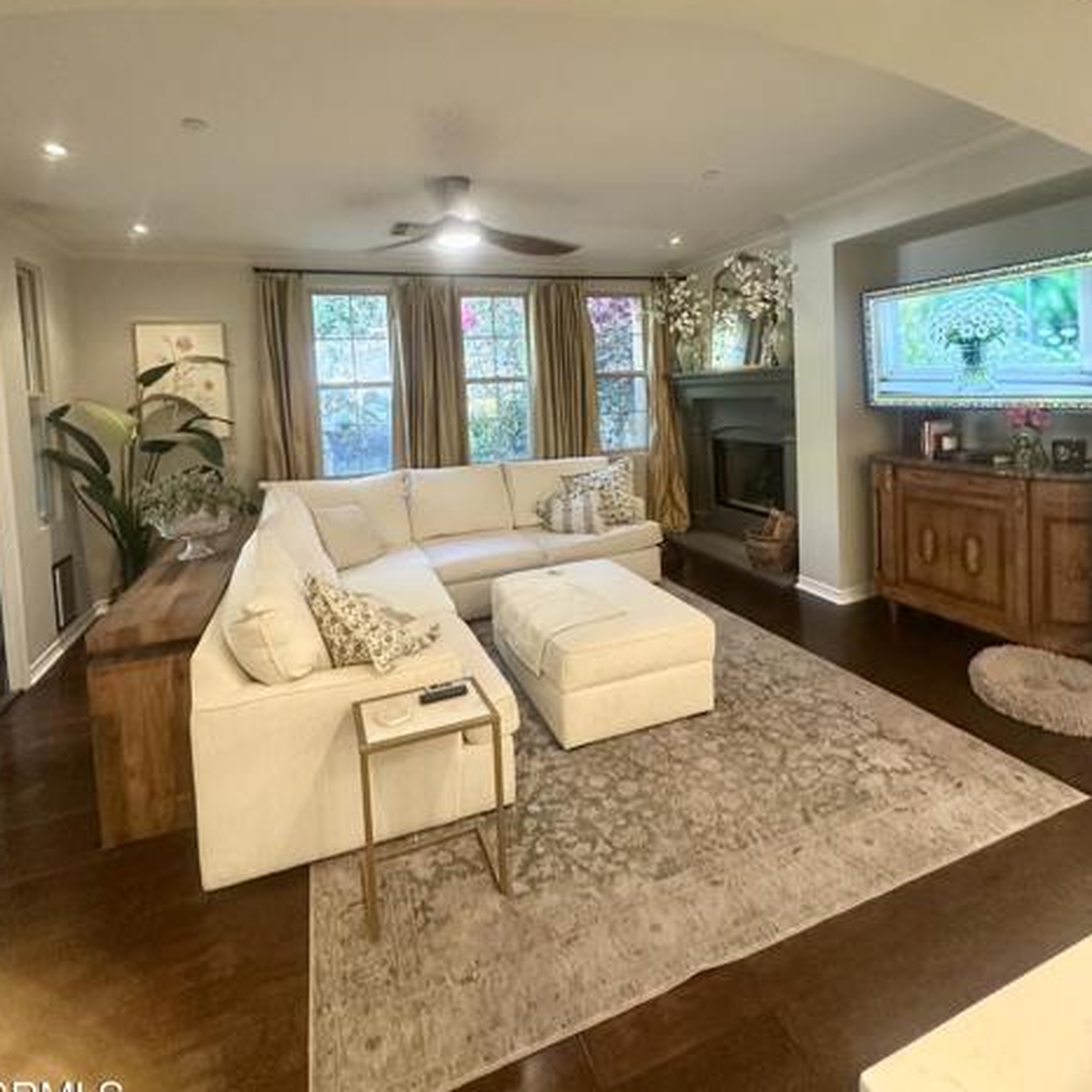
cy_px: 417
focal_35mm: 17
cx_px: 537
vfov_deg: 82.6
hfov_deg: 84.0
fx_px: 607
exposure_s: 1/60
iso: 500
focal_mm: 2.22
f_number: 2.2
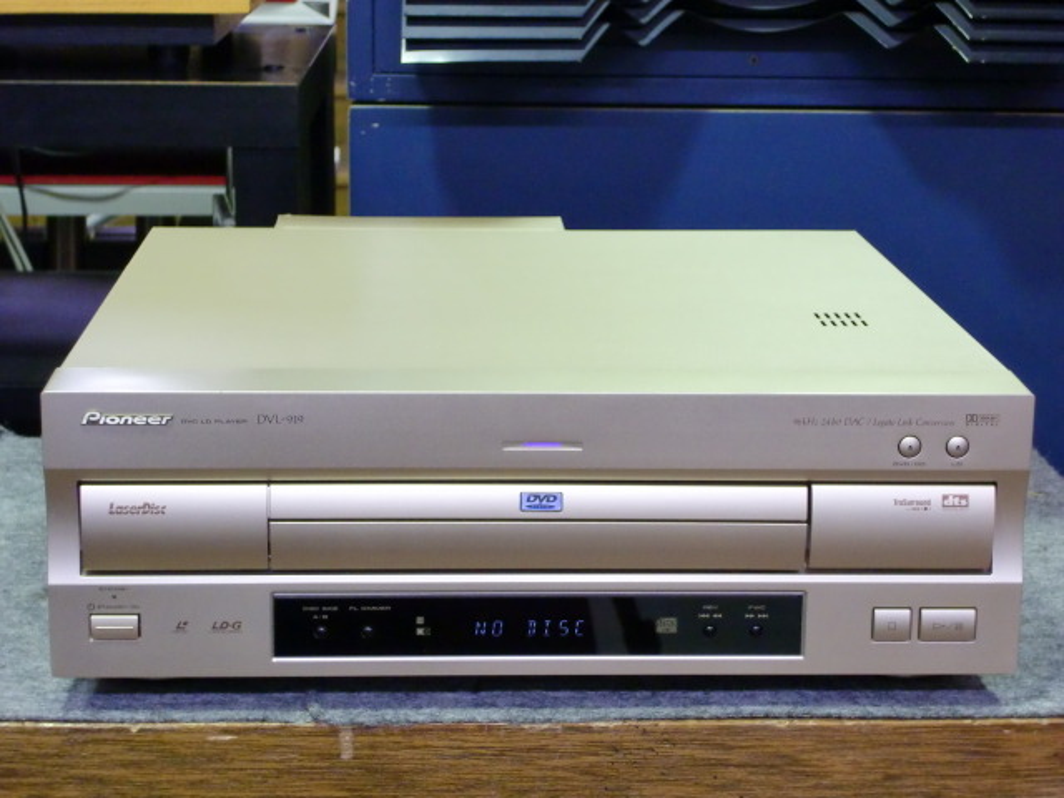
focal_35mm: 79
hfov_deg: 24.7
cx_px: 532
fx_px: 2428
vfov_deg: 18.7
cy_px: 399
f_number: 4.6
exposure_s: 1/25
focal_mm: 13.9
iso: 400
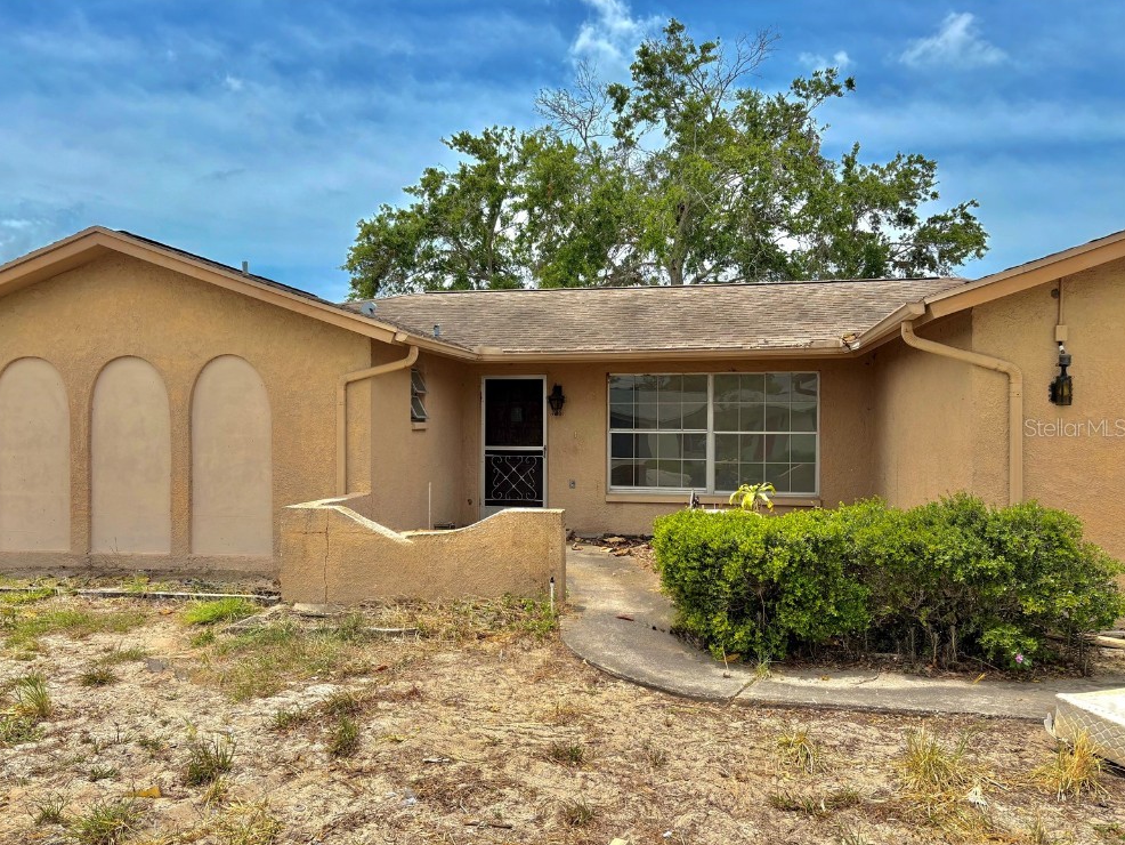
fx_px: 878
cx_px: 548
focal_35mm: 27
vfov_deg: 51.4
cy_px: 427
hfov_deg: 65.3
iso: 50
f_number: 1.6
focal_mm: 5.96
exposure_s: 1/4329
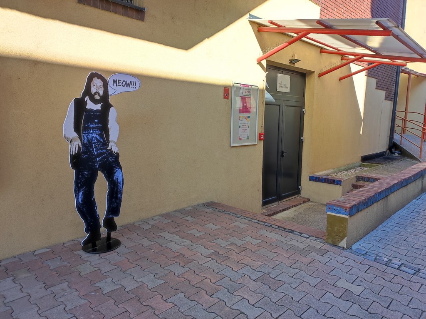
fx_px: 307
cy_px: 160
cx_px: 213
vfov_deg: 54.8
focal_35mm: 25
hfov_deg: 69.4
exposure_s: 1/100
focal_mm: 4.7
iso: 115
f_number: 1.79
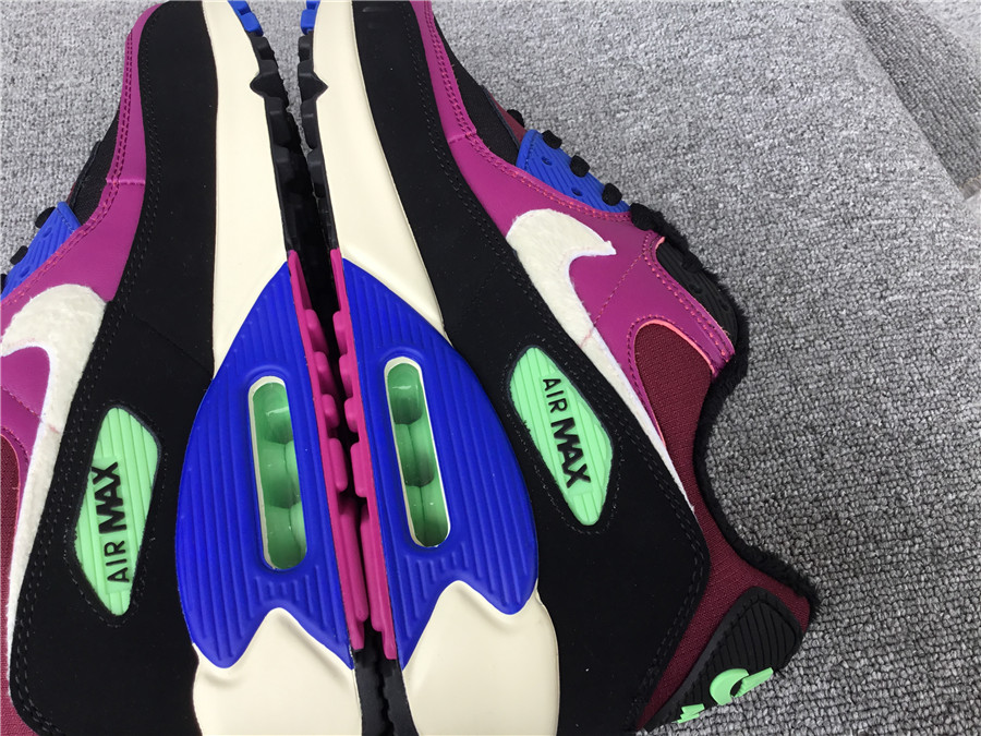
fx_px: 879
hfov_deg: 58.4
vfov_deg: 45.4
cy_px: 368
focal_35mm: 31
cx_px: 490
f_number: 2.4
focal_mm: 3.3
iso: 25
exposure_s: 1/100
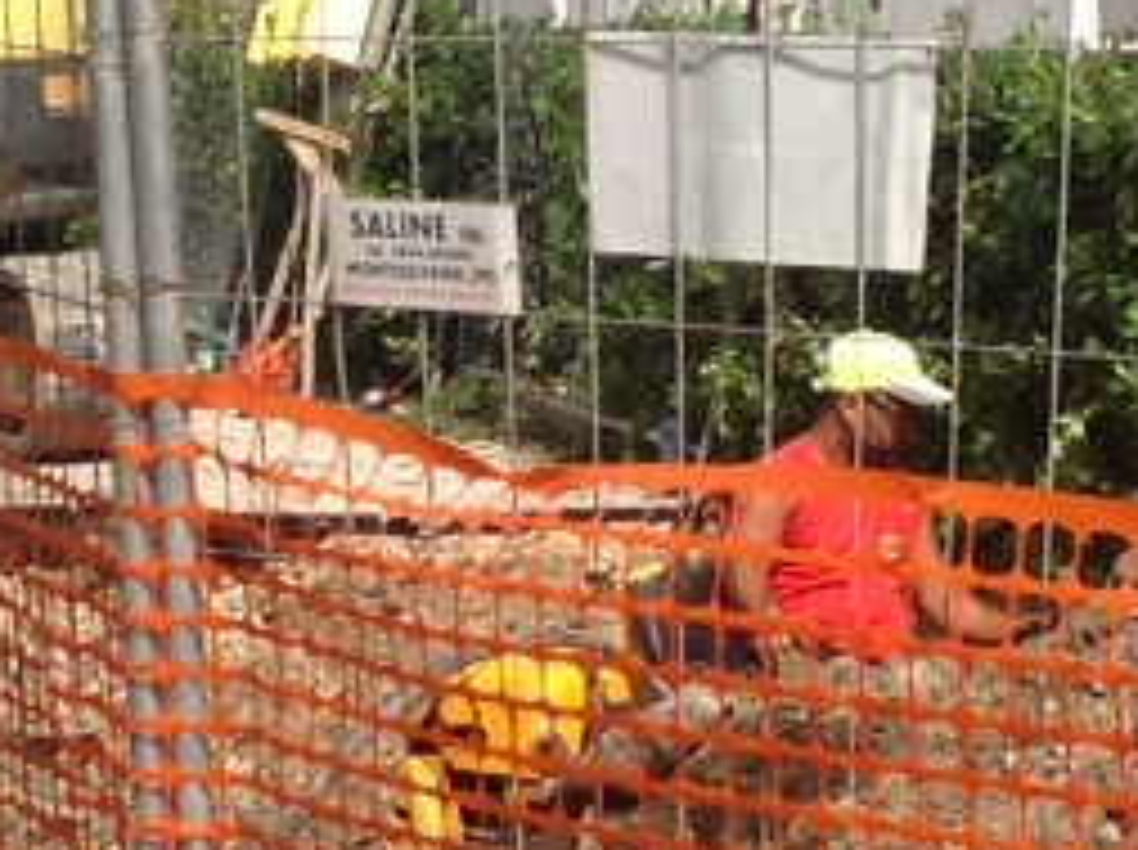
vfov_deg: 8.3
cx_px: 423
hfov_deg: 11.1
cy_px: 139
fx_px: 5876
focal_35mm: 179
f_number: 2.4
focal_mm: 4.28
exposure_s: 1/2160
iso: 50
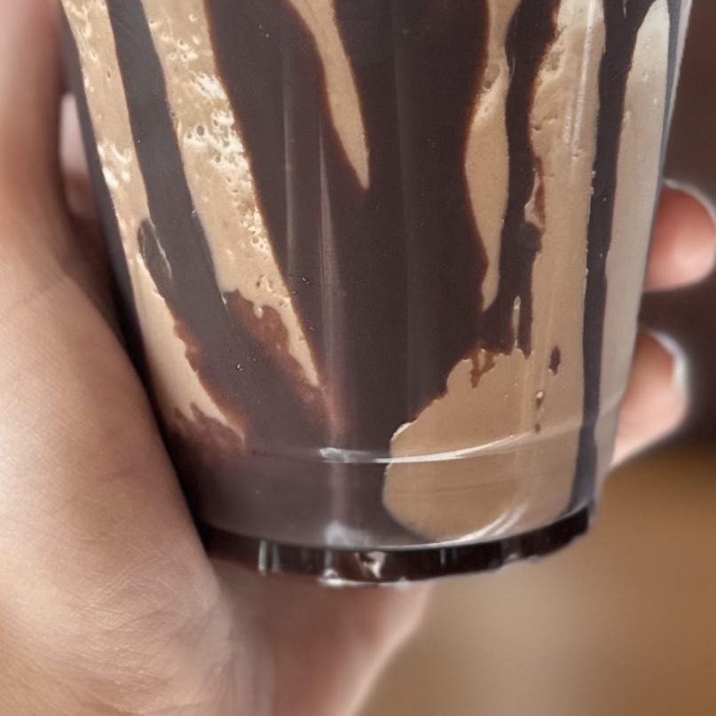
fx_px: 2481
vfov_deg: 16.2
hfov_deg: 16.3
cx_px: 177
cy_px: 66
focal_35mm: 106
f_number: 1.78
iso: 100
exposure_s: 1/120
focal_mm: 6.86
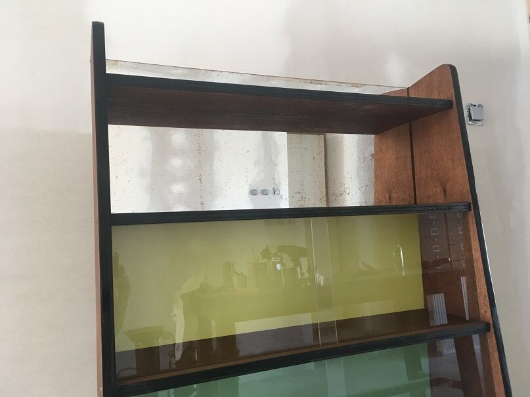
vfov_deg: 48.2
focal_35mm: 29
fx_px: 444
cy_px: 198
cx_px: 265
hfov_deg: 61.7
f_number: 2.2
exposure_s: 1/33
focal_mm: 4.15
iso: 100
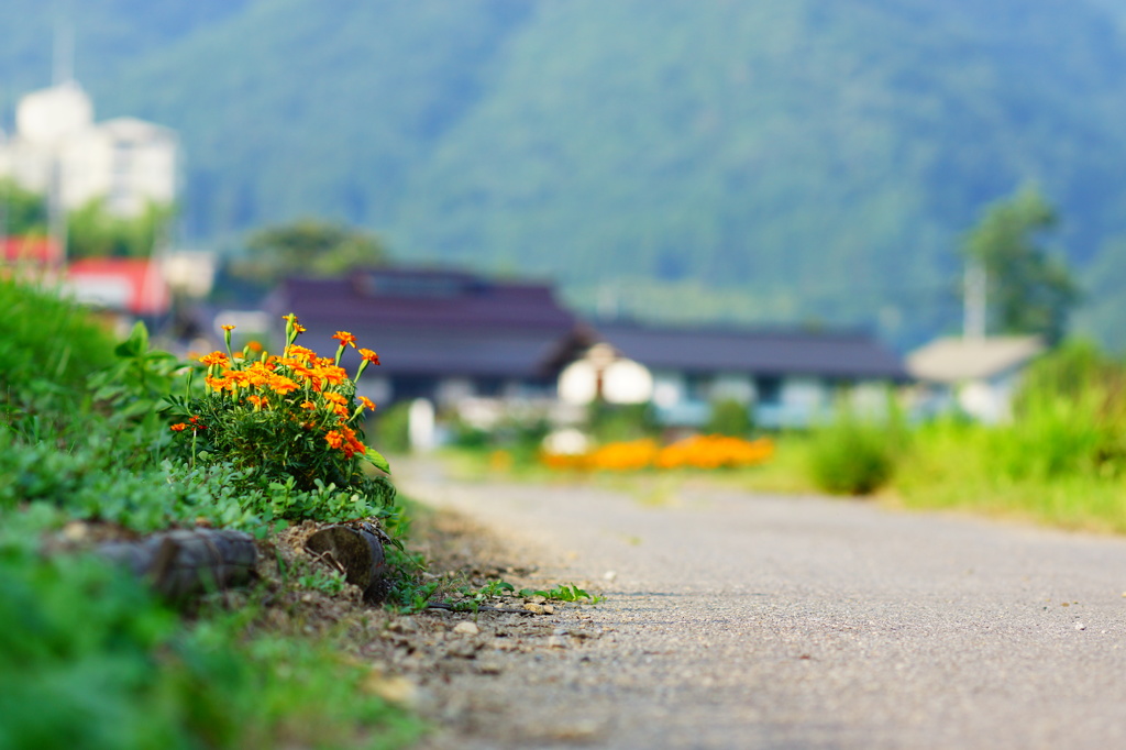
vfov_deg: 6.8
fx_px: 6331
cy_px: 375
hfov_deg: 10.2
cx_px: 563
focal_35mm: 202
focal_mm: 135
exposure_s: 1/640
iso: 100
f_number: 3.5
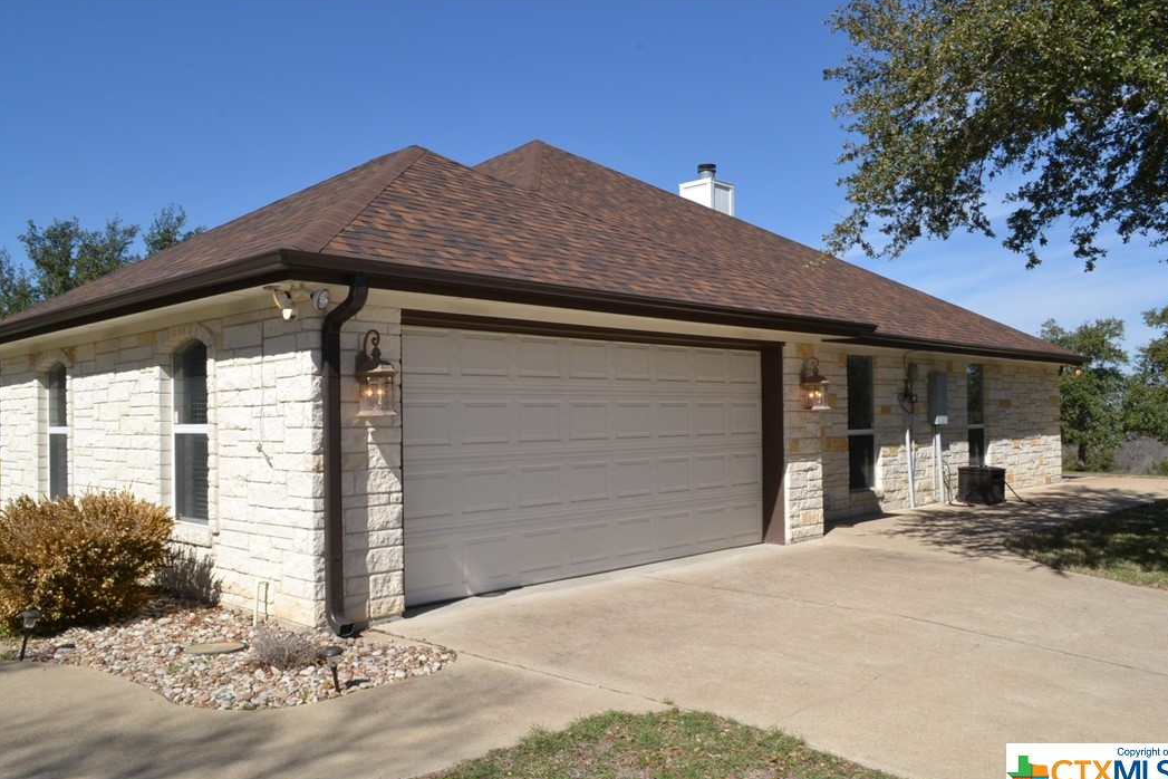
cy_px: 396
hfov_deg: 65.5
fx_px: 908
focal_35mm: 28
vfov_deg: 46.4
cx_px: 568
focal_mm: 18
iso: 400
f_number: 18
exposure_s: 1/200
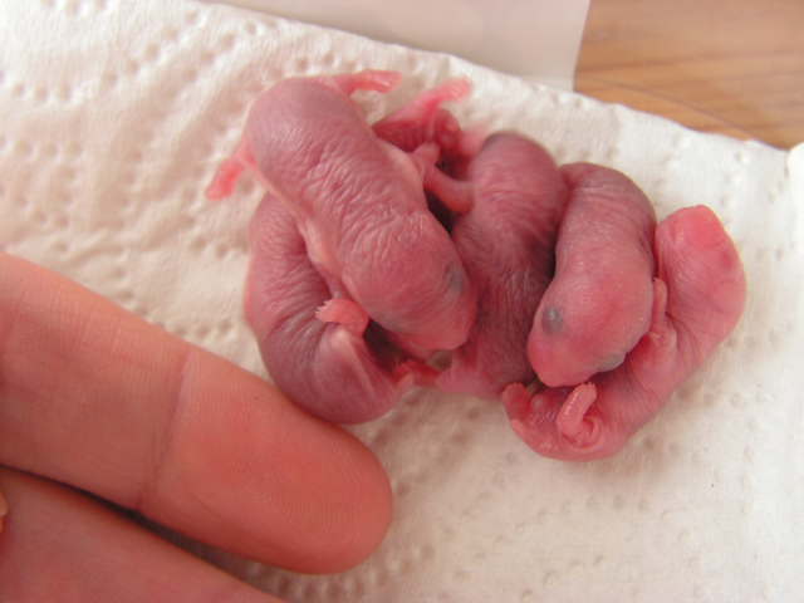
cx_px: 402
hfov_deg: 51.4
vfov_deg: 39.7
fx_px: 836
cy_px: 302
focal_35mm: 36
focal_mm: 6
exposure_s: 1/40
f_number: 3.2
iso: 64
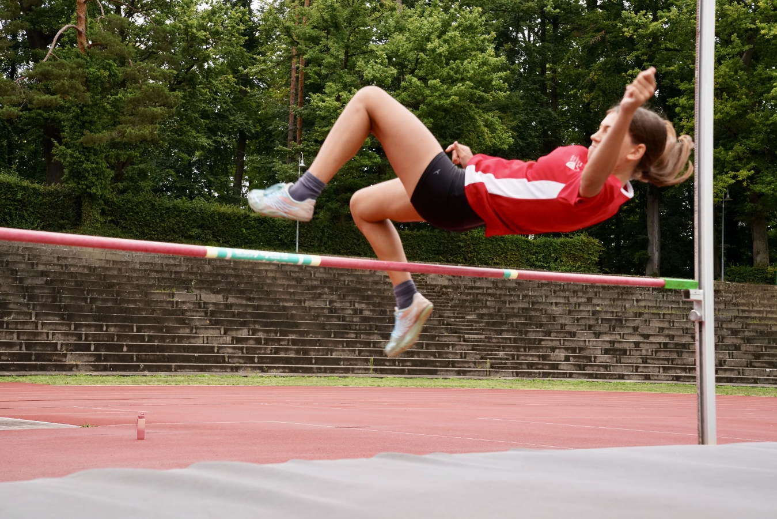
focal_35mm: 58
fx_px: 1252
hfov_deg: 34.5
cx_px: 388
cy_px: 260
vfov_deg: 23.4
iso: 2000
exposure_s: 1/500
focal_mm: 58
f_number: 7.1
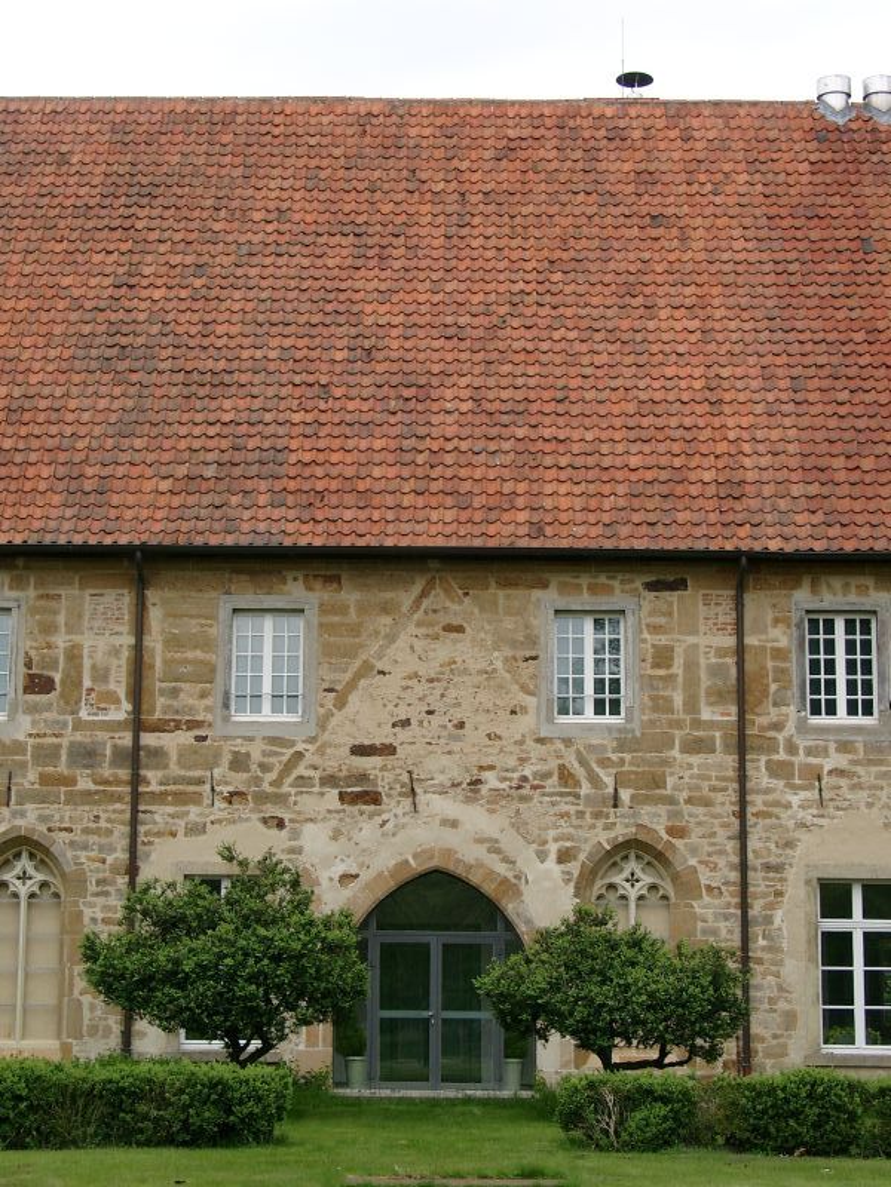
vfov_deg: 28.2
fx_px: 2368
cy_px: 594
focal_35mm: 69
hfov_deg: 21.3
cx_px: 446
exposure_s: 1/181
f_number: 4
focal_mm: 14.22
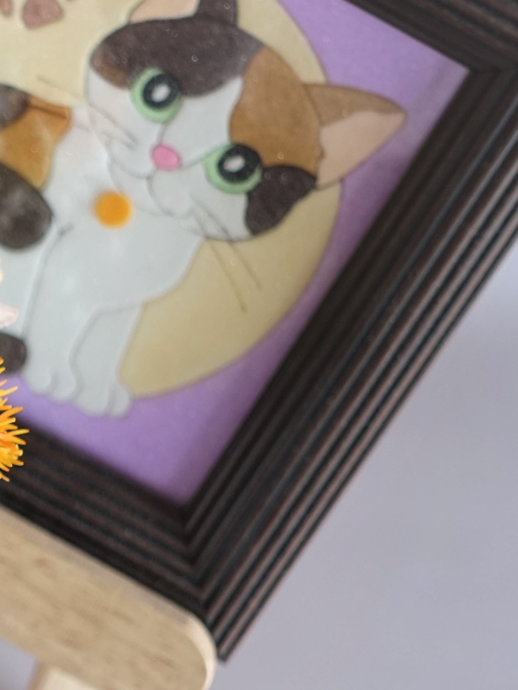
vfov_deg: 14.4
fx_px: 2733
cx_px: -286
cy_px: 405
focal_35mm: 137
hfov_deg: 10.4
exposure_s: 1/50
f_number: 2.8
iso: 250
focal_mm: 18.51
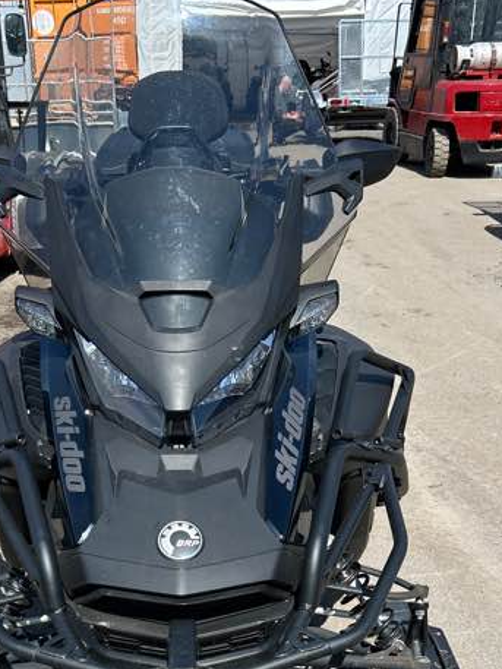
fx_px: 928
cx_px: 198
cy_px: 542
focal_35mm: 48
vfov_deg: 38.1
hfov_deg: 30.2
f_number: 1.5
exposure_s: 1/1934
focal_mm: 5.7
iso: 50
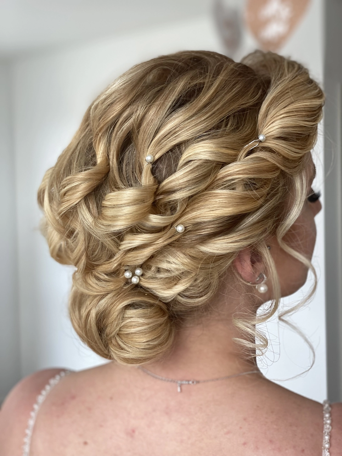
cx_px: 171
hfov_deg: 28.0
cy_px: 228
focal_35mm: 52
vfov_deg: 36.8
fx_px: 685
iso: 50
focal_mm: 6
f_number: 2
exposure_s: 1/100
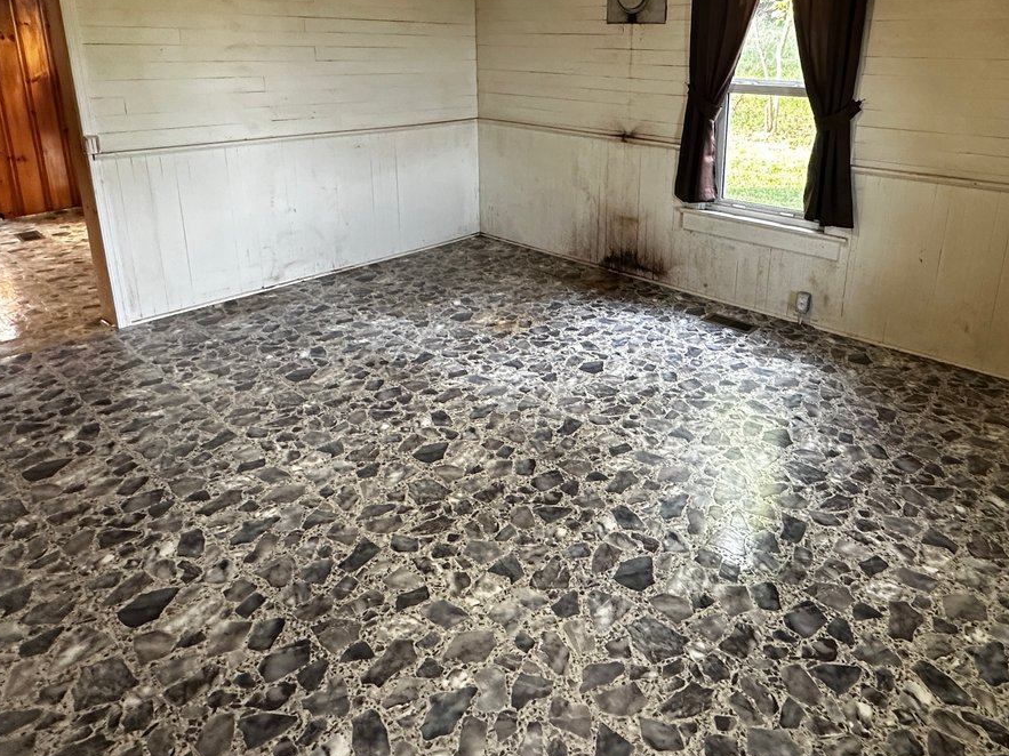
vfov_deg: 55.2
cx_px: 595
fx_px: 699
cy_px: 230
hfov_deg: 71.0
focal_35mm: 24
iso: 320
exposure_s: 1/60
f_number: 2.2
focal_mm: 2.22
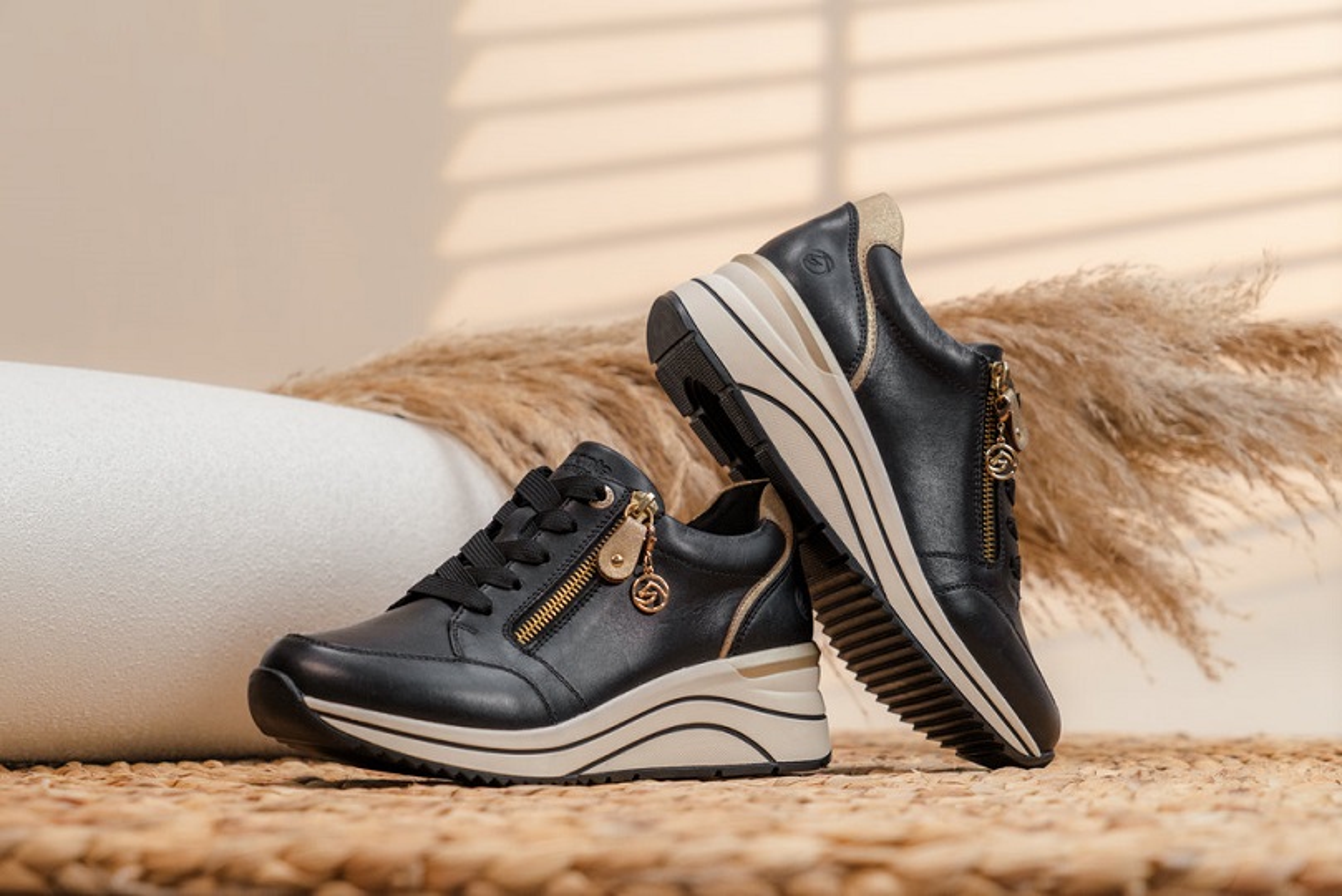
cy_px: 448
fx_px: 2610
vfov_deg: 19.5
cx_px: 671
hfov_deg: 28.8
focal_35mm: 70
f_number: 7.1
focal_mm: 70
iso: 1600
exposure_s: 1/200
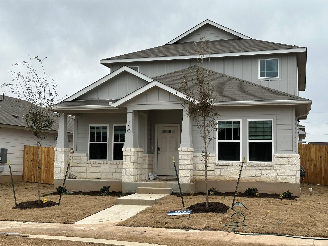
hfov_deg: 39.7
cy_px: 123
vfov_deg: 30.3
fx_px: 455
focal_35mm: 48
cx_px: 164
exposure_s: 1/1475
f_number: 1.78
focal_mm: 6.86
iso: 64
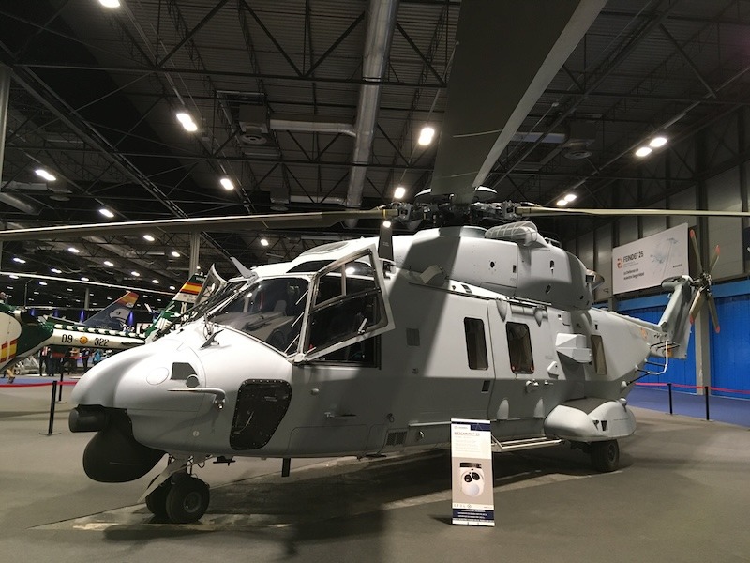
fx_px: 628
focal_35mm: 29
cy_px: 282
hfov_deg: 61.7
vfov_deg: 48.2
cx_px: 375
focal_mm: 4.15
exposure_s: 1/33
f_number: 2.2
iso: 250
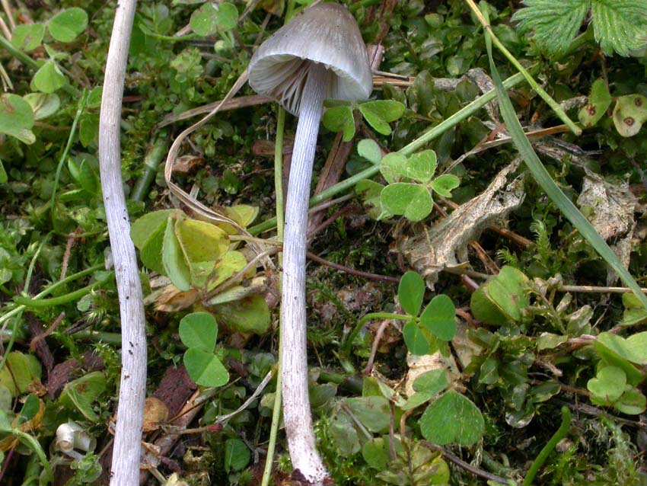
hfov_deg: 14.2
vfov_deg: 10.7
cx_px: 324
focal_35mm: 139
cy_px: 243
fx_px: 2599
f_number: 9.7
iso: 200
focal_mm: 28.9
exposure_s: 1/30
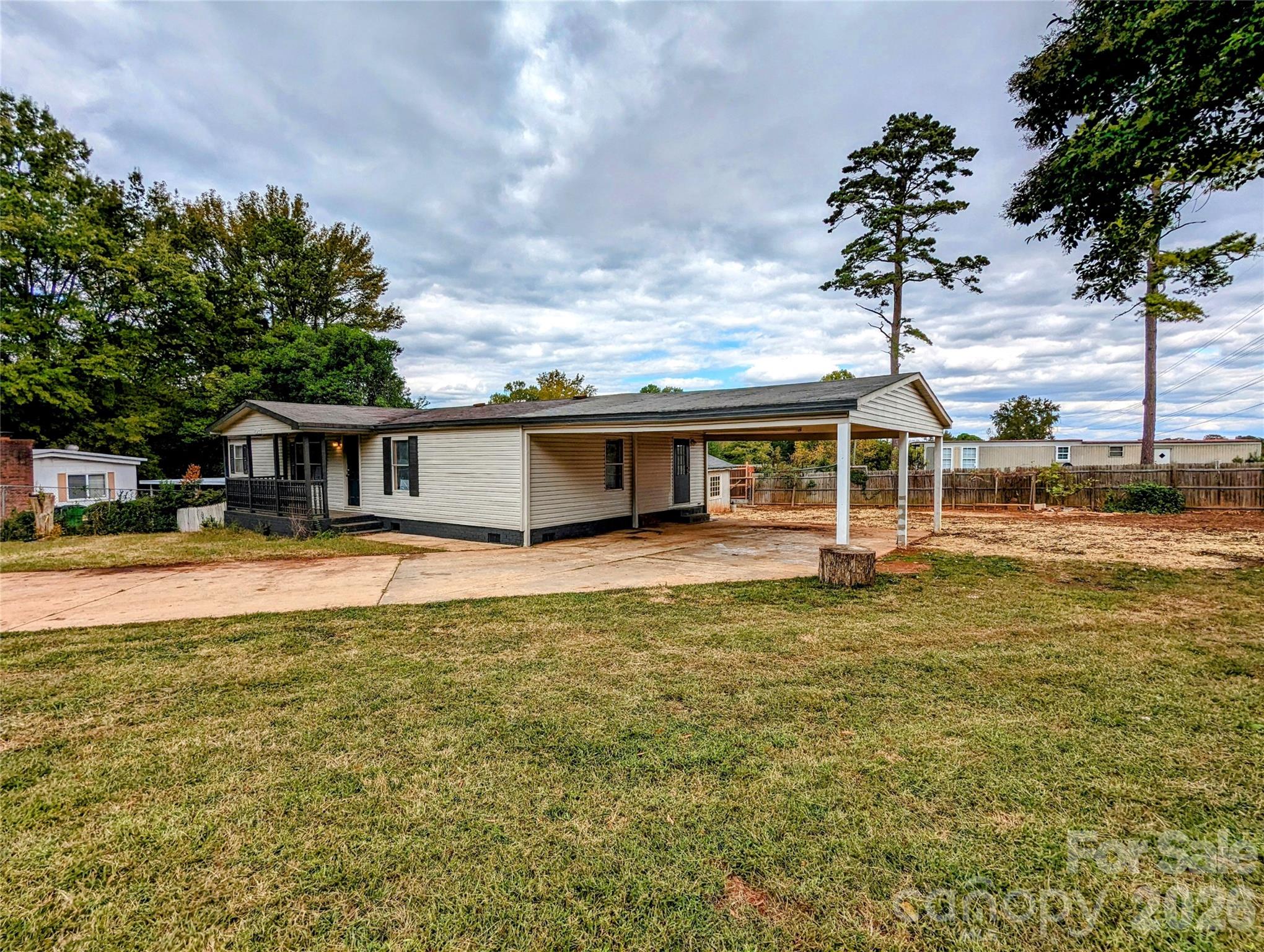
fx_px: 585
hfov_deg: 94.4
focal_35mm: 16
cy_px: 476
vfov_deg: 78.2
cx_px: 632
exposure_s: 1/1106
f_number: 2.2
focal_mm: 2.35
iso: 52
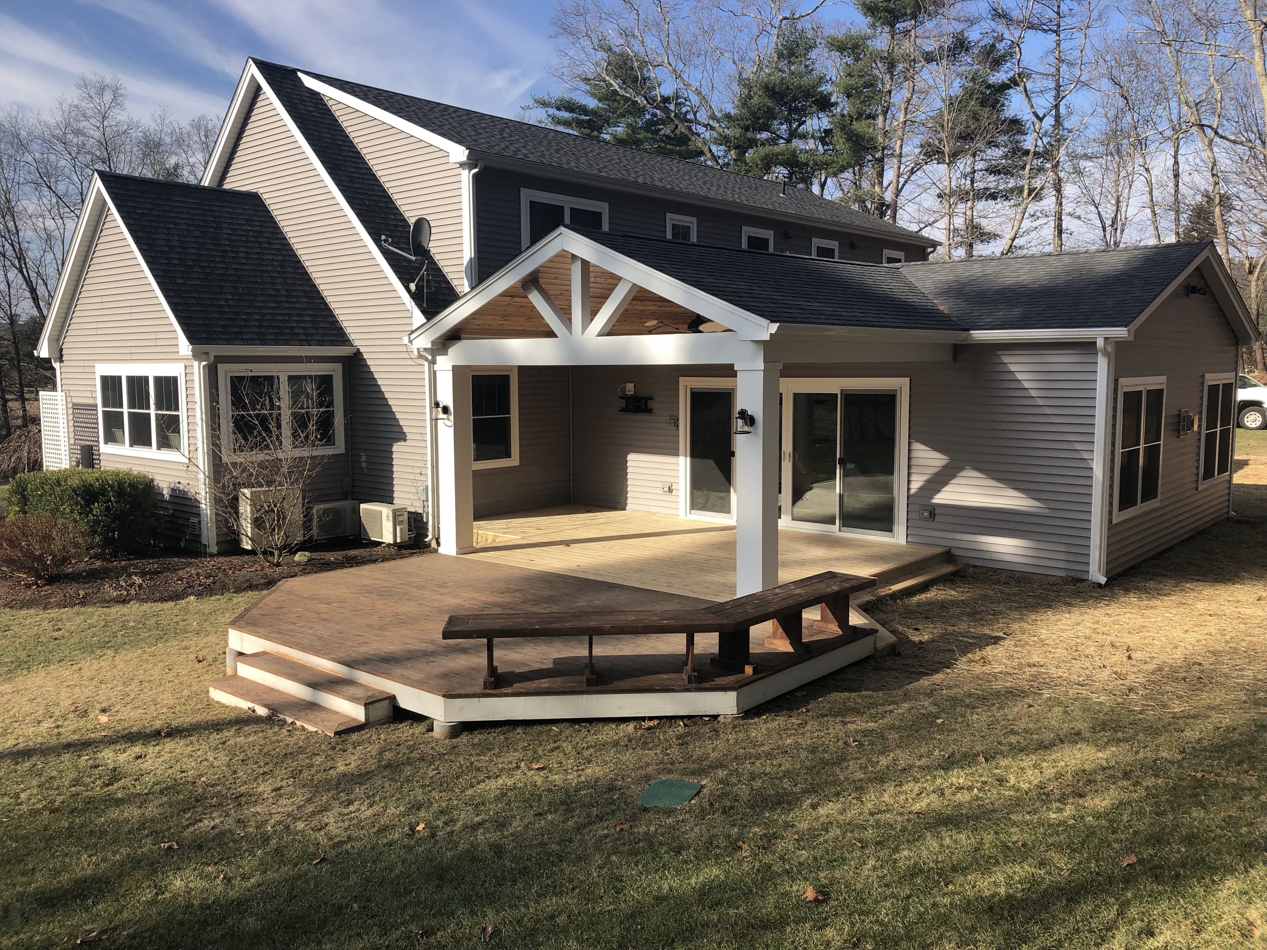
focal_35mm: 28
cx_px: 634
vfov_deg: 49.7
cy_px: 475
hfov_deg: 63.4
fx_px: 1025
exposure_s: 1/1333
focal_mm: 3.99
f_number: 1.8
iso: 20
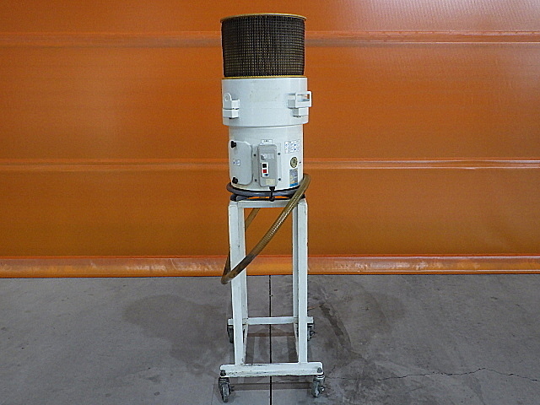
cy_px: 202
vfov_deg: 49.7
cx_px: 270
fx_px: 437
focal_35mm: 28
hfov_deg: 63.4
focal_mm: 5
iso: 500
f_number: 3.5
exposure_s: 1/45
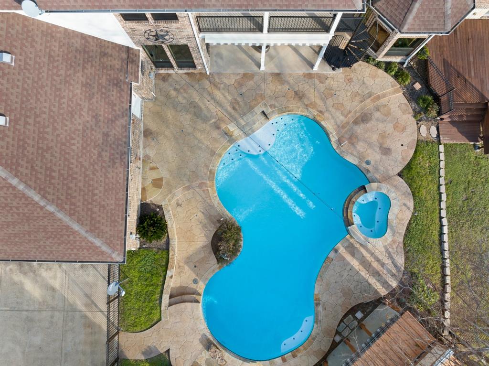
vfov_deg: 56.7
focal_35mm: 24
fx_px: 339
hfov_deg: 71.6
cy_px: 183
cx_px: 244
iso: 100
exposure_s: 1/60
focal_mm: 12.29
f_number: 9
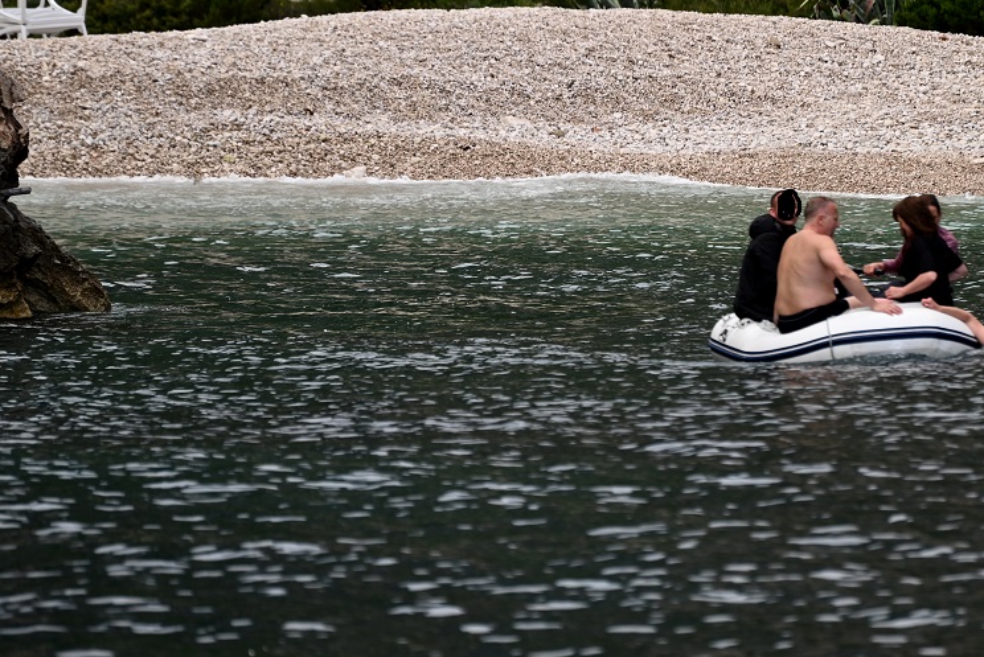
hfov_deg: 5.4
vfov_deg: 3.6
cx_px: 555
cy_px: 271
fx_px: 10474
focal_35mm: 383
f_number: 5.6
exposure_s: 1/1000
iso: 400
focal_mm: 300
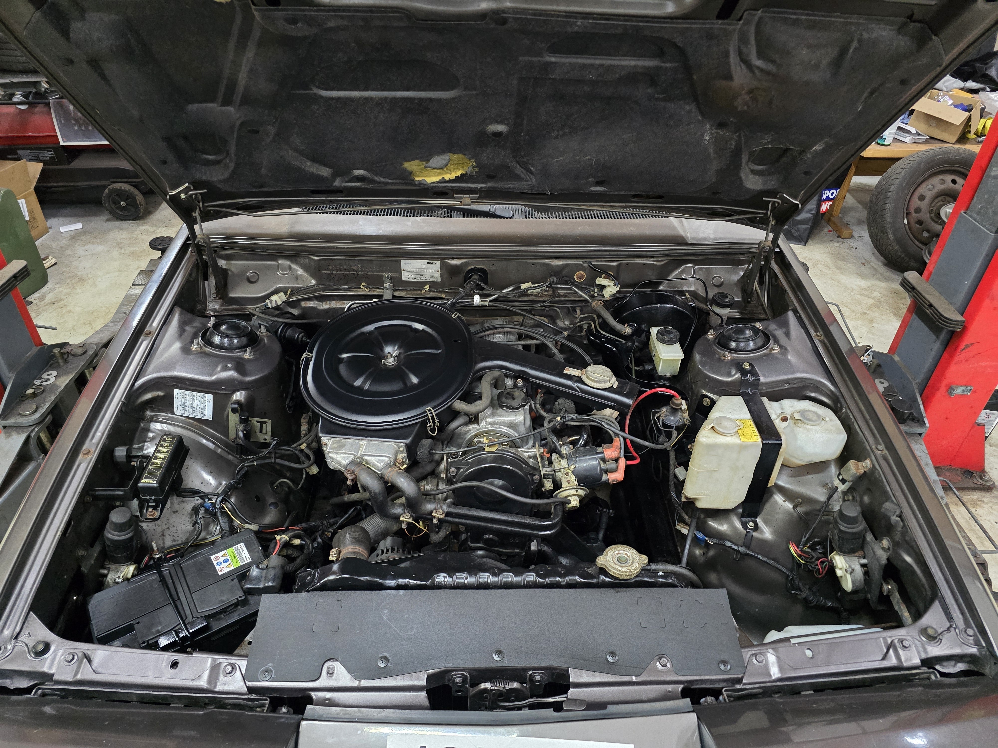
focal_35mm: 23
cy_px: 374
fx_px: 663
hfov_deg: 73.9
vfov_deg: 58.9
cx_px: 499
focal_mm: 6.3
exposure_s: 1/50
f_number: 1.7
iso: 1600
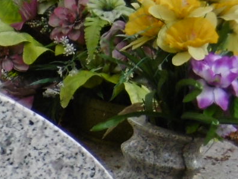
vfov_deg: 5.5
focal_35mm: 261
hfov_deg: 7.2
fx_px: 1794
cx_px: -322
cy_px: 410
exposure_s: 1/60
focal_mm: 9.2
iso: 160
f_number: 4
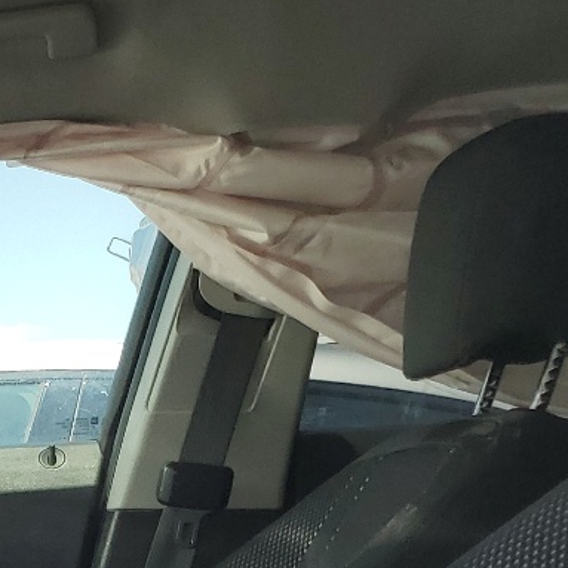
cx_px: -433
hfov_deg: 15.7
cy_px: 847
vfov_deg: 16.5
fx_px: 1782
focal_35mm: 96
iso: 50
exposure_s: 1/909
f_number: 1.5
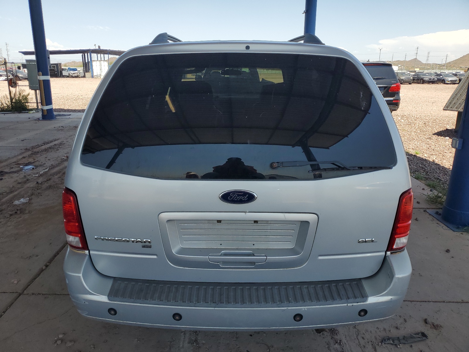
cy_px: 176
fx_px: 352
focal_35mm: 26
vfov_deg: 53.1
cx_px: 234
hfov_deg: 67.3
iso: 50
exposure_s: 1/1667
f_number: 1.5
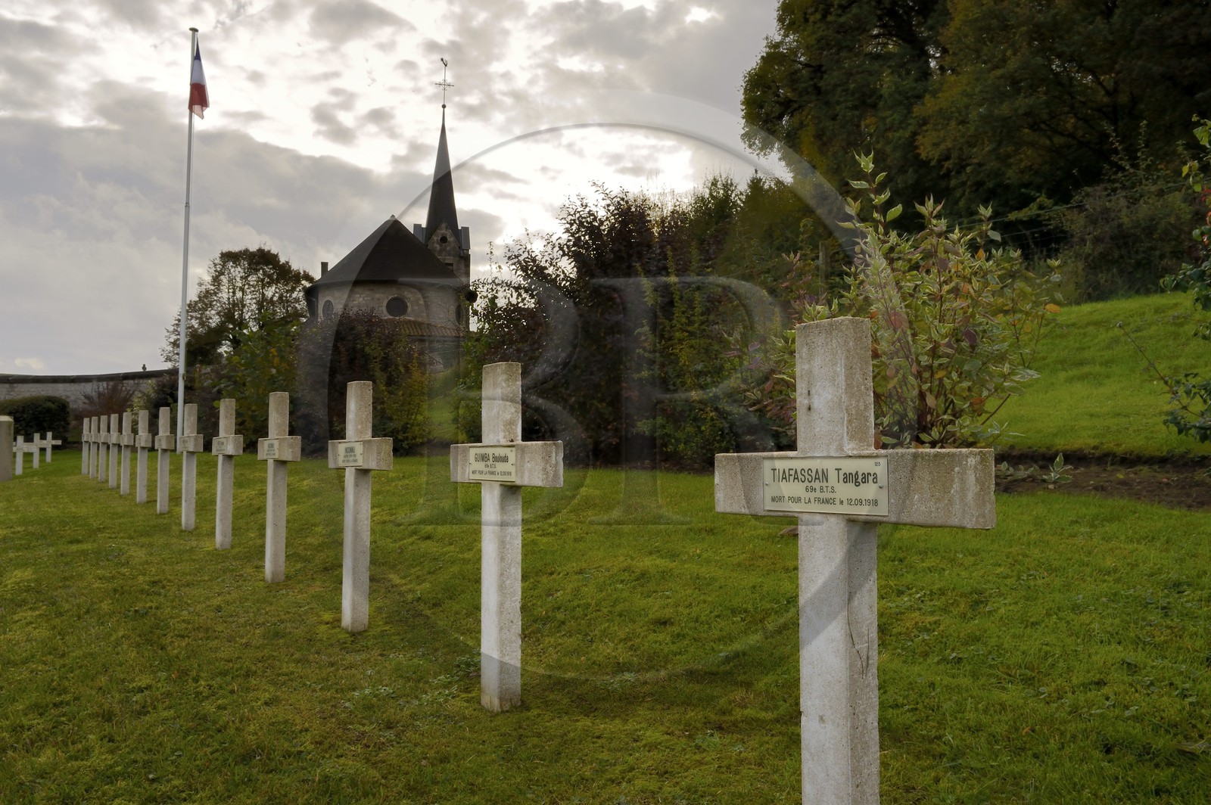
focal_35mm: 29
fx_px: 975
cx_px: 606
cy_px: 402
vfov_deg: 44.9
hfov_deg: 63.7
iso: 400
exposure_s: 1/125
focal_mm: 29
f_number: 18
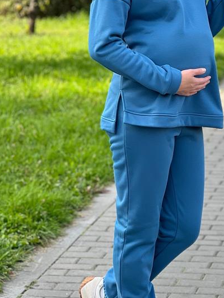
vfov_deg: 13.3
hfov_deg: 10.0
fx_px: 1276
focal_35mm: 148
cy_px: 92
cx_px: 168
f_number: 2.8
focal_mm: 9
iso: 25
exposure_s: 1/121
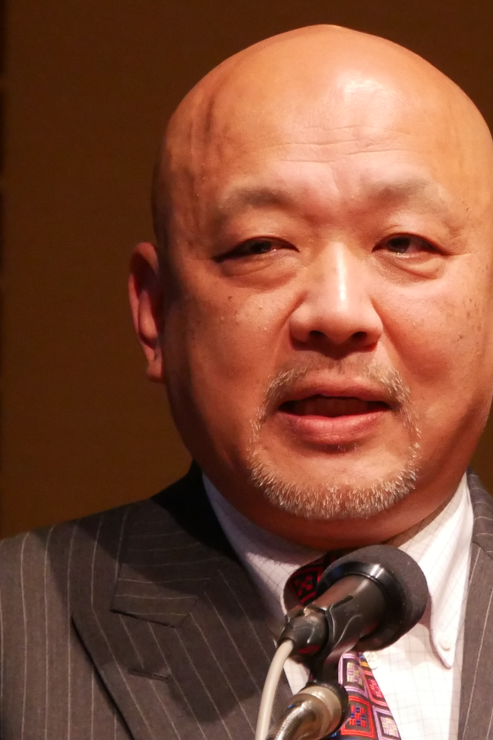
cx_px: 298
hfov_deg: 1.6
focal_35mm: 852
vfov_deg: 2.4
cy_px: 370
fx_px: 17504
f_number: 5.6
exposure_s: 1/100
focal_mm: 175
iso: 3200
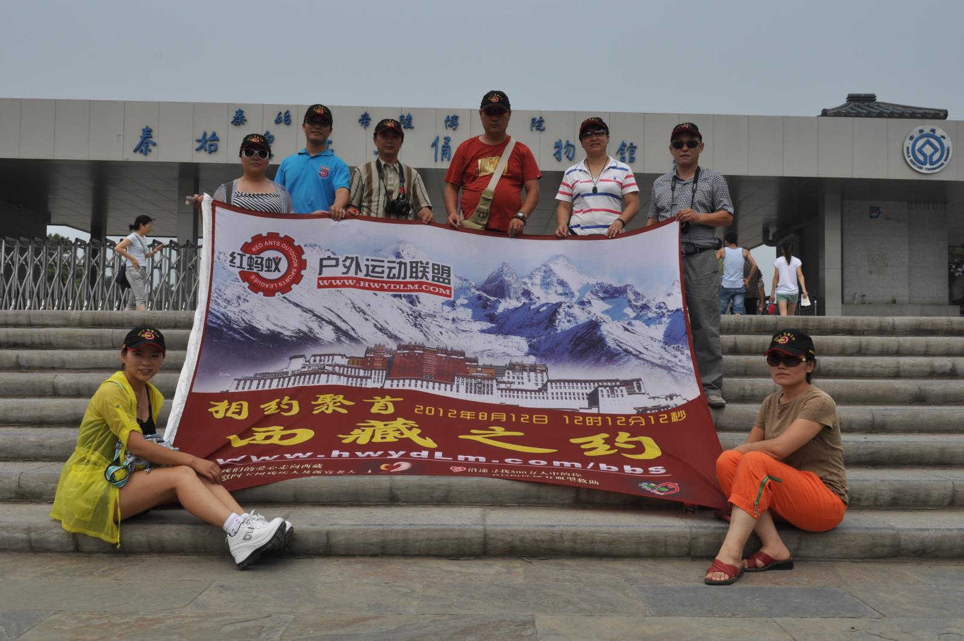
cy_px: 320
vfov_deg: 39.9
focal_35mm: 33
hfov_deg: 57.3
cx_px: 482
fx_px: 883
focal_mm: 22
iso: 200
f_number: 11
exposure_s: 1/500
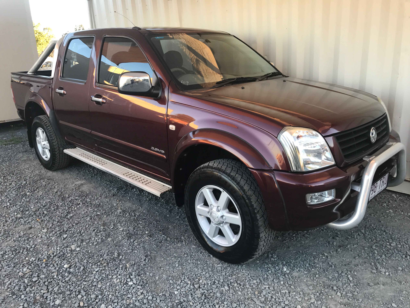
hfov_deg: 63.4
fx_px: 332
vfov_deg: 49.7
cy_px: 154
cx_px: 205
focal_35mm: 28
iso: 32
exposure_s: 1/100
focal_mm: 3.99
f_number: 1.8
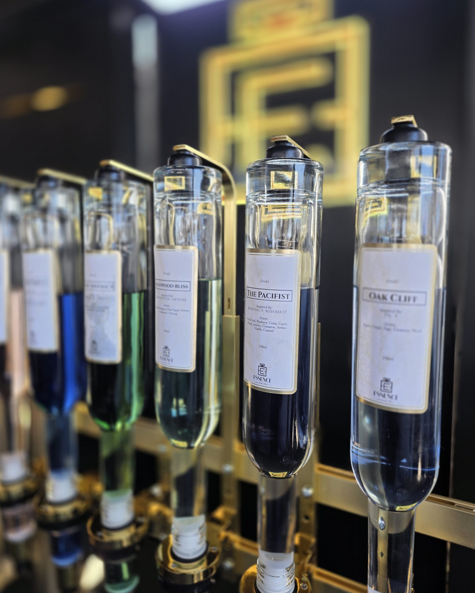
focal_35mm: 24
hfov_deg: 58.8
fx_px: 422
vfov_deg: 70.3
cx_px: 237
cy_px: 289
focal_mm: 6.25
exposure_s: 1/61
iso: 20
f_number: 1.7
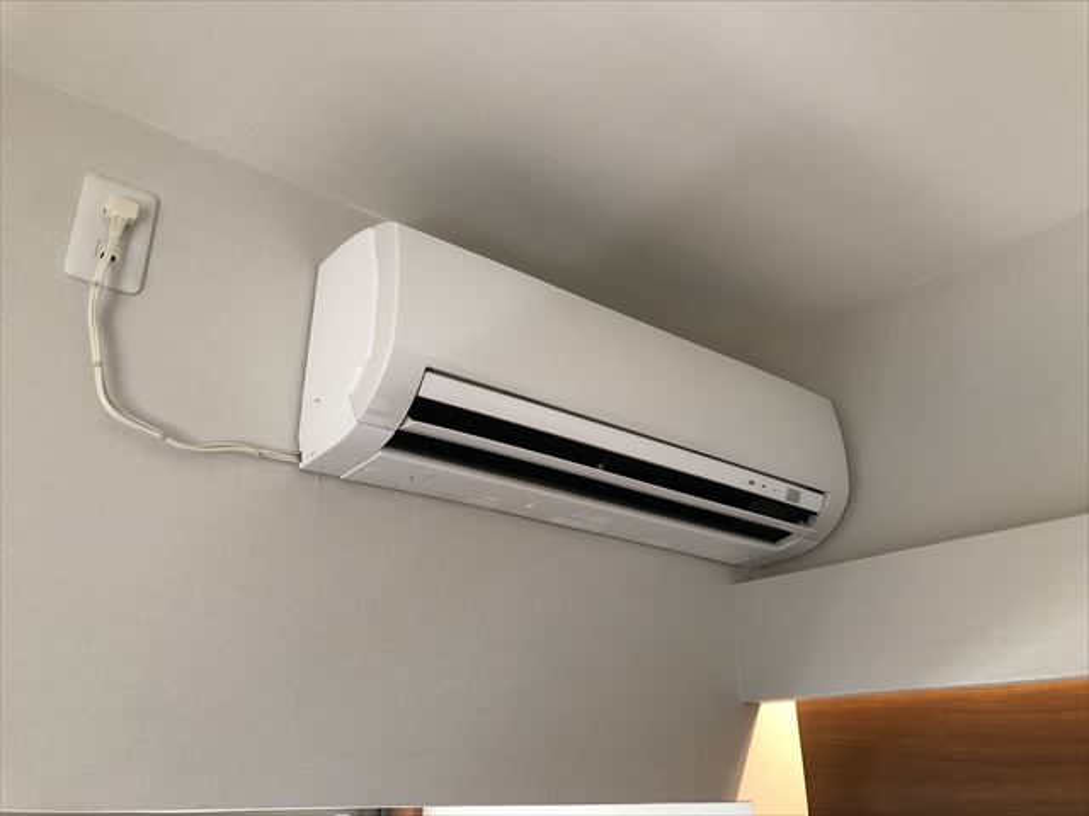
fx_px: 881
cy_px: 408
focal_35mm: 28
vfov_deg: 49.7
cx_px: 544
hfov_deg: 63.4
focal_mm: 3.99
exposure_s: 1/25
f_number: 1.8
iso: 40
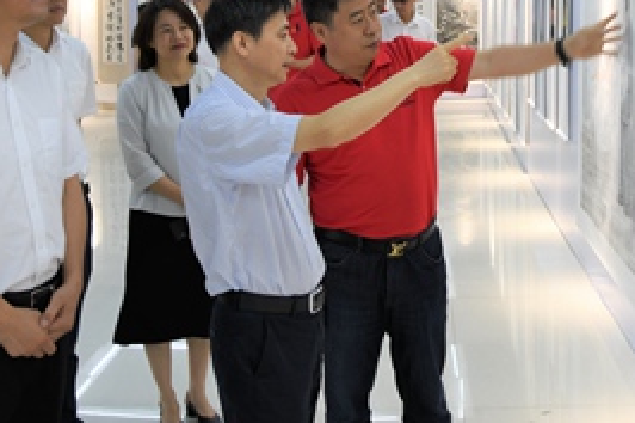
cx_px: 463
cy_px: 36
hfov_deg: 32.4
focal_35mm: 61
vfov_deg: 21.7
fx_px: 1075
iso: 200
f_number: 3.5
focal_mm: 18
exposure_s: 1/25
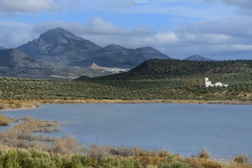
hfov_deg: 15.2
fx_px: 945
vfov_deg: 10.2
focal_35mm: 135
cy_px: 84
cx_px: 126
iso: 400
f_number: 13
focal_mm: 135
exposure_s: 1/400
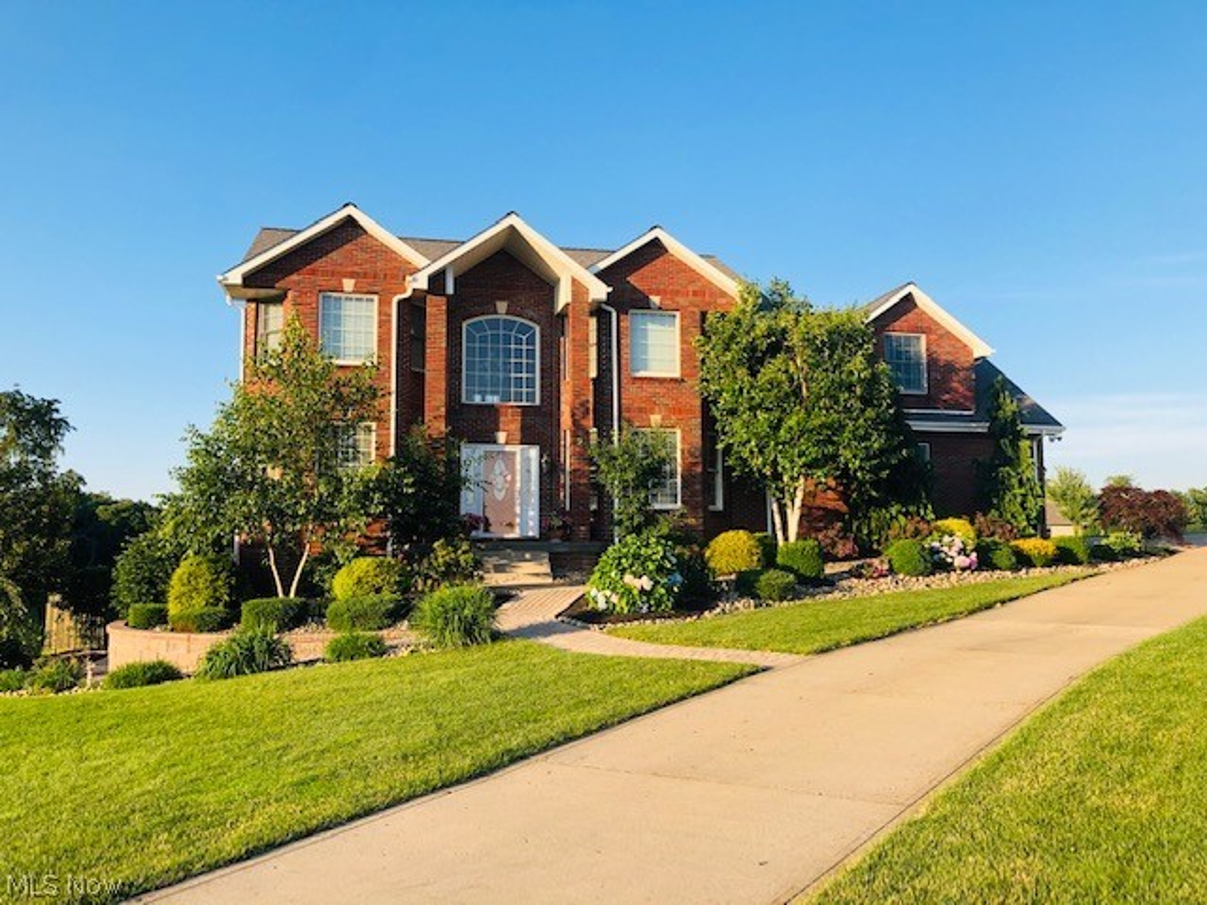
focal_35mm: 28
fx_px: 976
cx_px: 604
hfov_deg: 63.4
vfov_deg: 49.7
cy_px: 452
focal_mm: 3.99
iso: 20
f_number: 1.8
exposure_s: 1/417
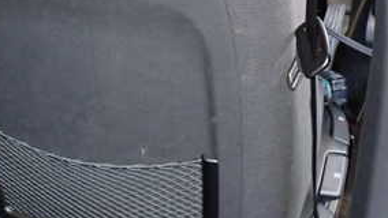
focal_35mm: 69
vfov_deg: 17.5
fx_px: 710
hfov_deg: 30.2
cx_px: 111
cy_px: 82
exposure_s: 1/30
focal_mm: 5.4
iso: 320
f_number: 2.3
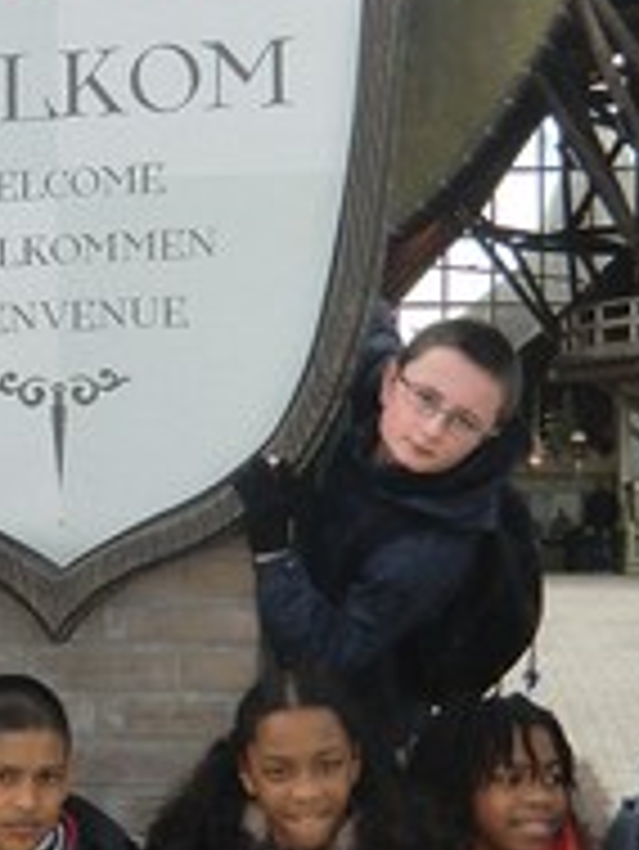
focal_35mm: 76
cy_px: 585
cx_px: 112
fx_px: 1868
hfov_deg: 19.2
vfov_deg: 25.5
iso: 64
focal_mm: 4.3
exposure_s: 1/400
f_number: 3.2
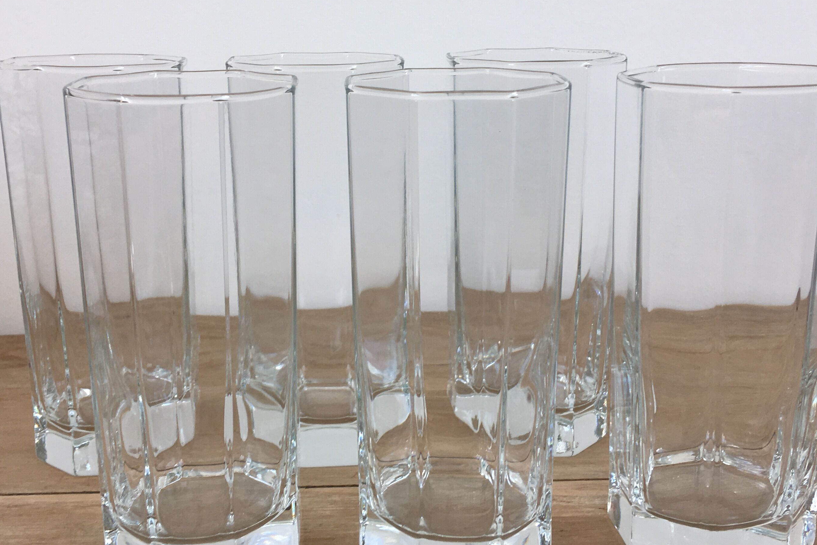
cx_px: 385
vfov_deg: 29.8
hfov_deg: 43.6
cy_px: 221
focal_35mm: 45
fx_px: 1021
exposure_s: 1/100
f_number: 2.2
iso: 25
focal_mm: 4.15
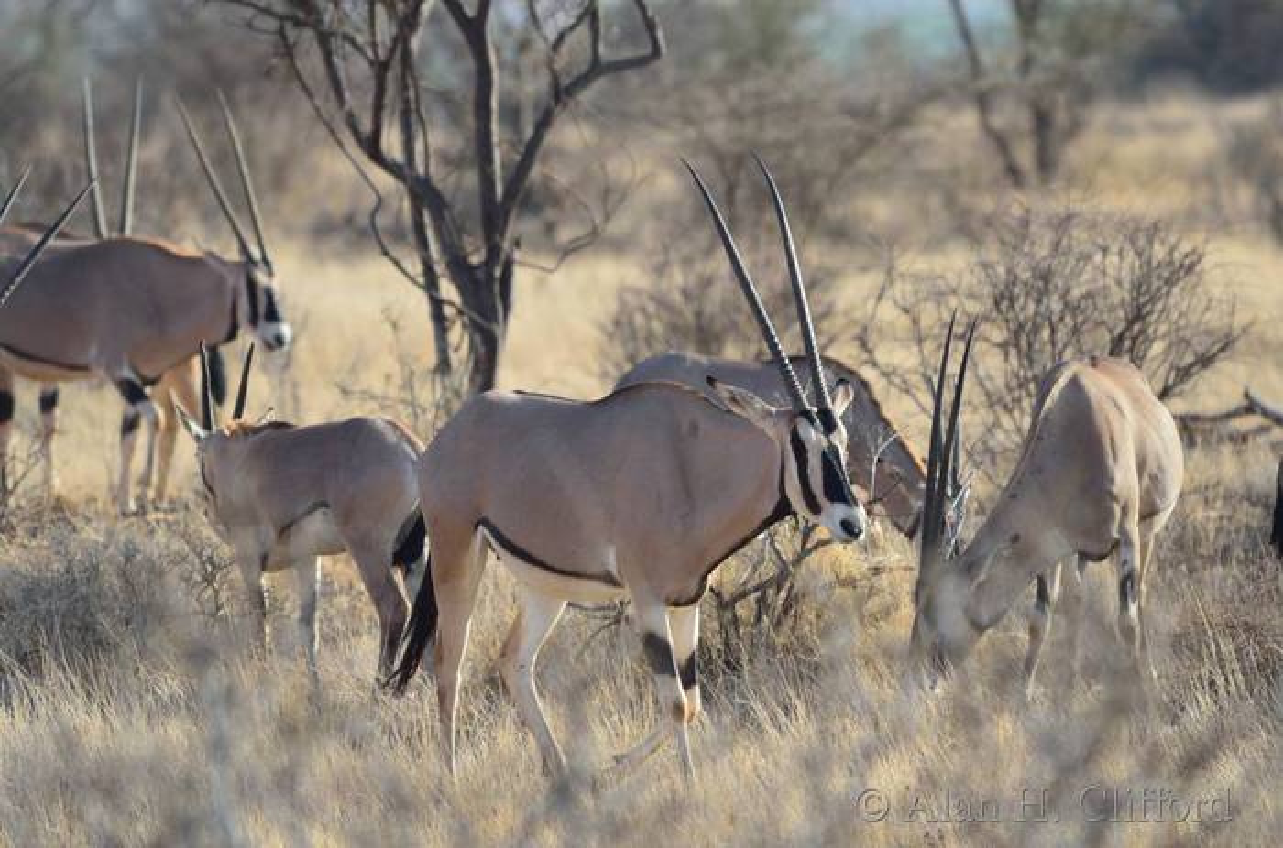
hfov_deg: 3.4
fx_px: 21330
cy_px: 424
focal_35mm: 600
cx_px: 642
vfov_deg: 2.3
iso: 220
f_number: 5.6
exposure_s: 1/400
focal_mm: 400
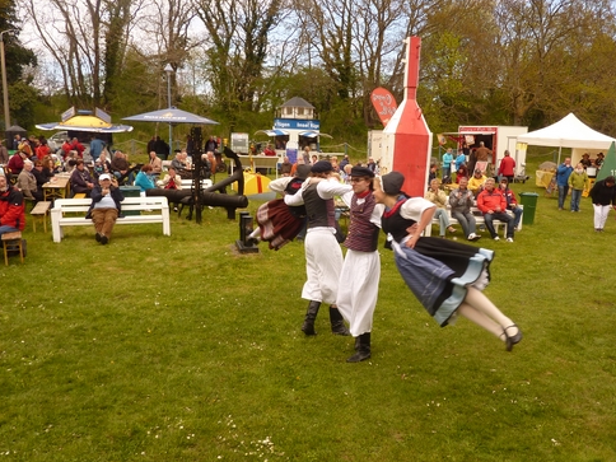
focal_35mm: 31
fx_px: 552
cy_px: 251
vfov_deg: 45.4
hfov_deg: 58.1
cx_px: 353
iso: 80
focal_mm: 4.1
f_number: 4
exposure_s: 1/200
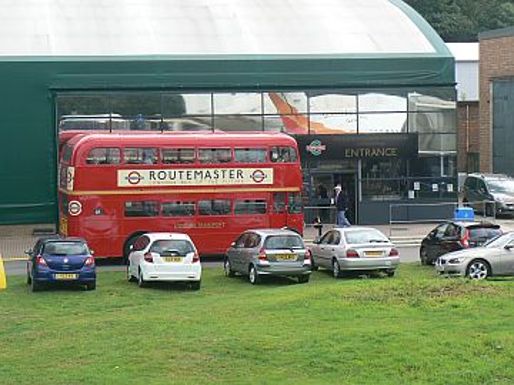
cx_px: 257
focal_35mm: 91
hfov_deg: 21.5
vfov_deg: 16.2
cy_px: 192
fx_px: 1351
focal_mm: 15.2
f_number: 5.6
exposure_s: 1/250
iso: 80
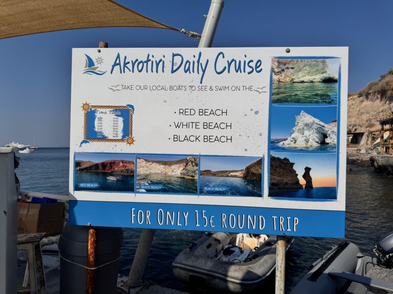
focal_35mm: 24
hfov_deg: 71.6
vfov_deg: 56.8
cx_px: 196
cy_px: 147
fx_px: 272
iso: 80
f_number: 1.78
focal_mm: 6.76
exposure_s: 1/15152
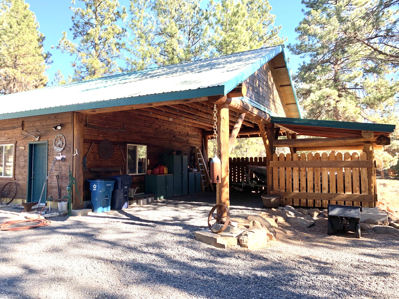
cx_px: 200
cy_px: 150
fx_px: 300
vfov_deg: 53.1
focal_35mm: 26
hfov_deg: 67.3
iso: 25
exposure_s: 1/358
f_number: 1.8
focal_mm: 4.25
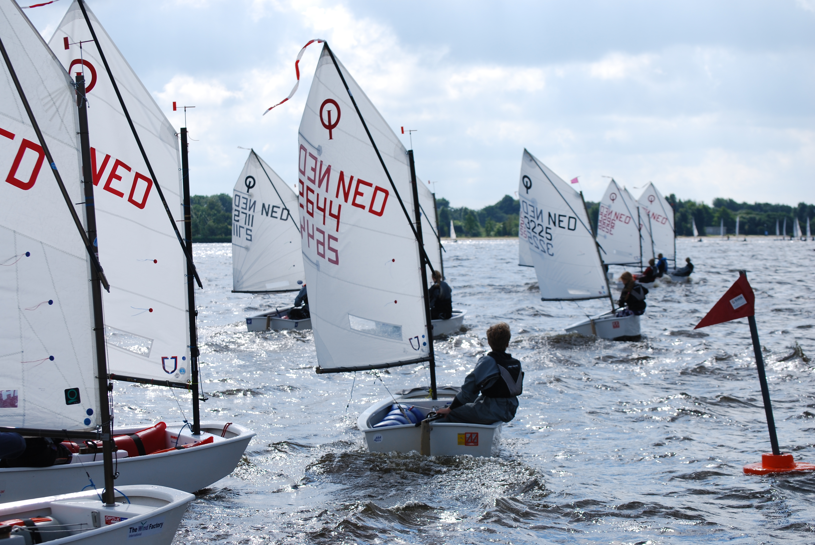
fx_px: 1870
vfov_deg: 16.6
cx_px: 408
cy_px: 272
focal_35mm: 82
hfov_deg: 24.6
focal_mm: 55
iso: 100
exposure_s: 1/320
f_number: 9
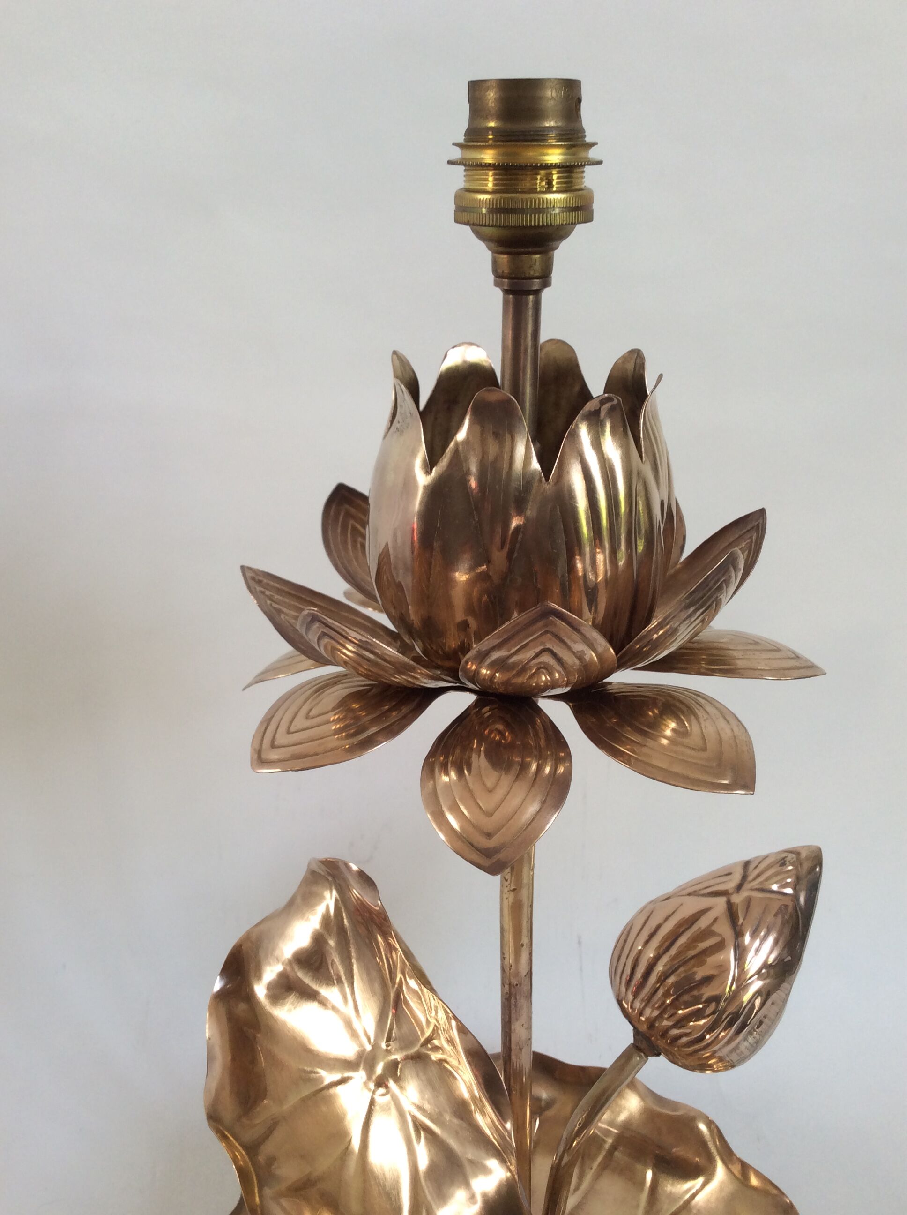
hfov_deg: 44.1
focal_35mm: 32
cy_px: 608
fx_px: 1121
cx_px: 454
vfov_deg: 56.9
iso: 32
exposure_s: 1/50
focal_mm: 3.3
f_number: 2.4
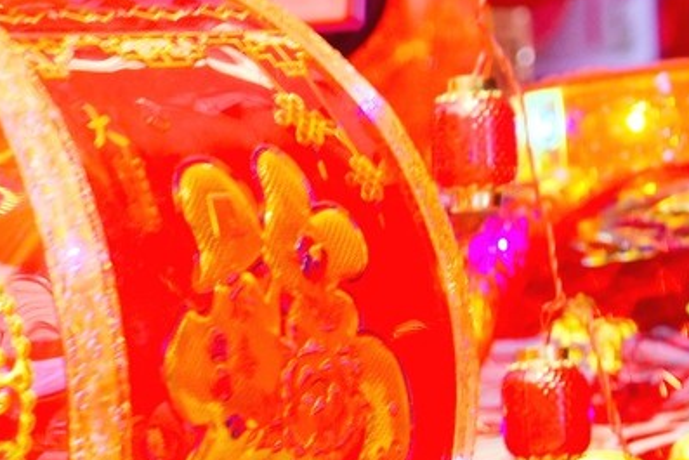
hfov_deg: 7.1
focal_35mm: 268
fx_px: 5131
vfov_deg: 5.1
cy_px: 269
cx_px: -1086
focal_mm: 52
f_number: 5.6
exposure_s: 1/60
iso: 360
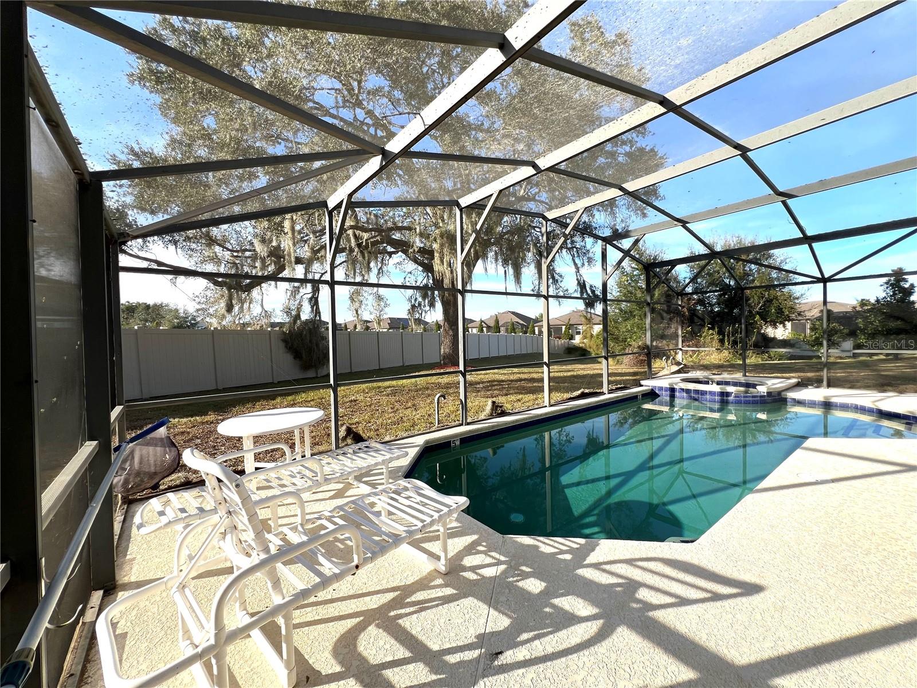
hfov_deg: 106.2
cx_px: 458
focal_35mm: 13
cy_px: 344
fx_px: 344
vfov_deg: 89.9
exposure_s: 1/564
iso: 32
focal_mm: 1.57
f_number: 1.8
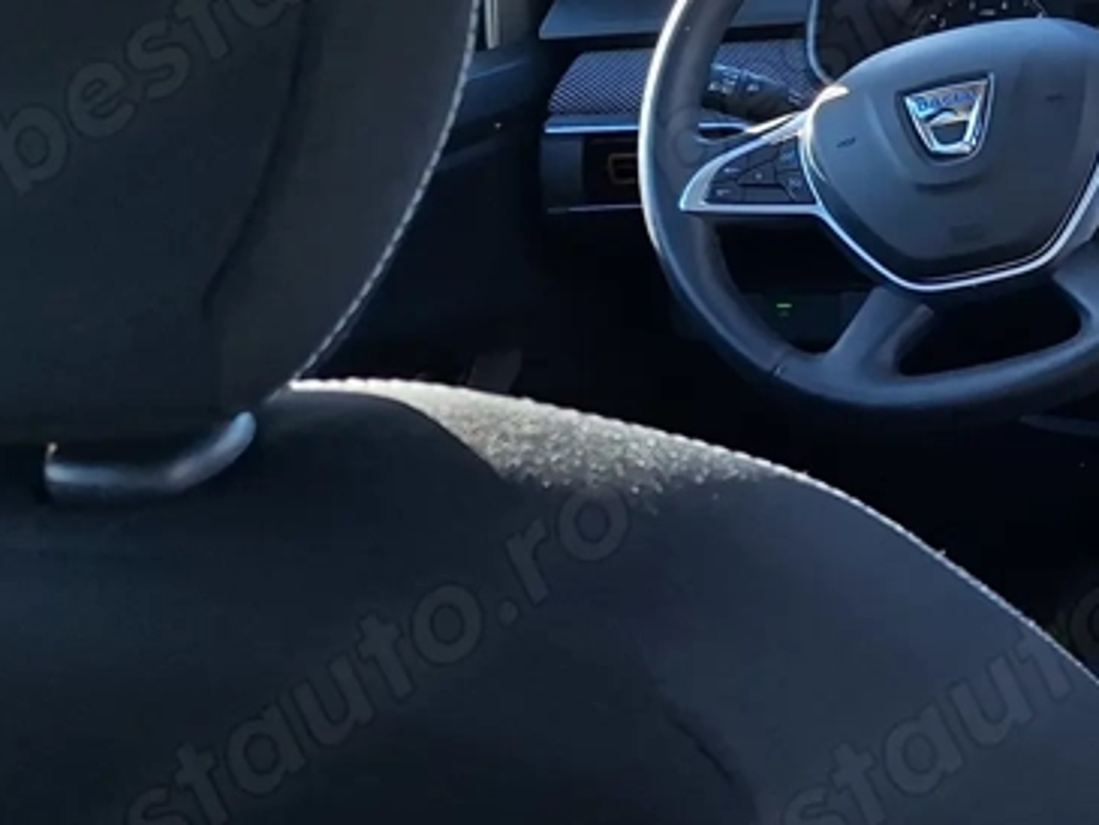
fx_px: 2001
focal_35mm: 63
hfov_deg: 26.8
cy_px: 12
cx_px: 1355
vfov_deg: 22.5
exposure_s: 1/341
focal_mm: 5.54
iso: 40
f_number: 1.8
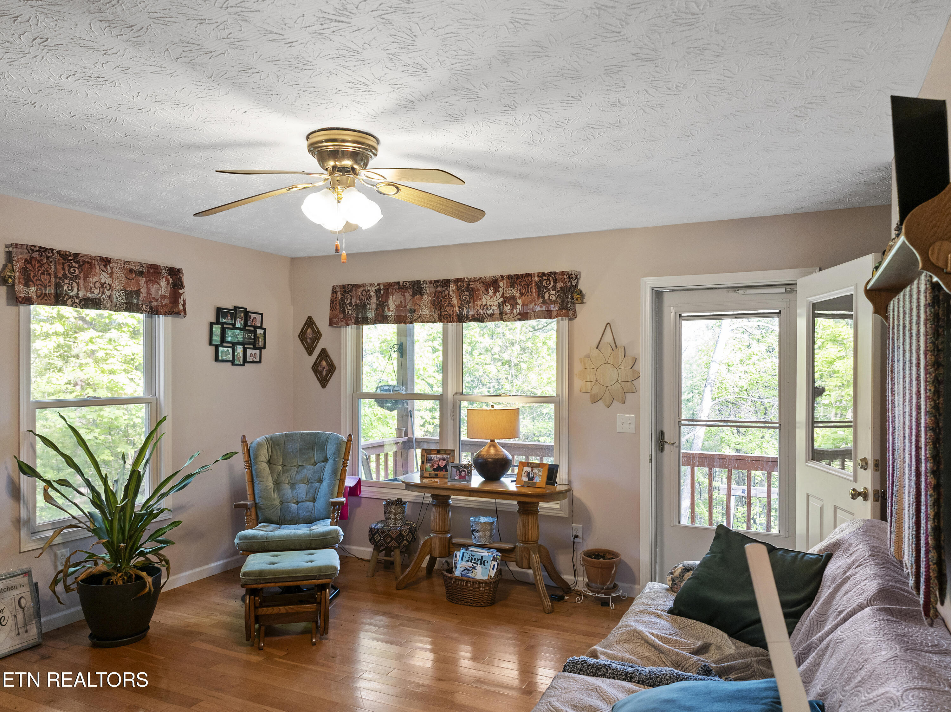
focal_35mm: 24
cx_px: 476
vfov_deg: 56.8
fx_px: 659
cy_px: 356
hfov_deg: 71.6
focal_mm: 12.29
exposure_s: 1/40
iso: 210
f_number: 2.8
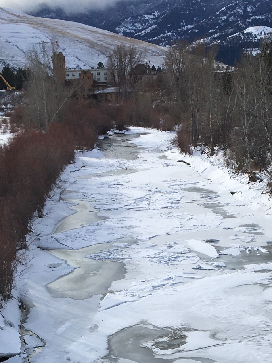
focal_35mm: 72
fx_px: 754
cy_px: 407
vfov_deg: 25.0
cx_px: 180
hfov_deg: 20.4
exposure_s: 1/1374
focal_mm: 4.15
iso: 25
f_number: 2.2
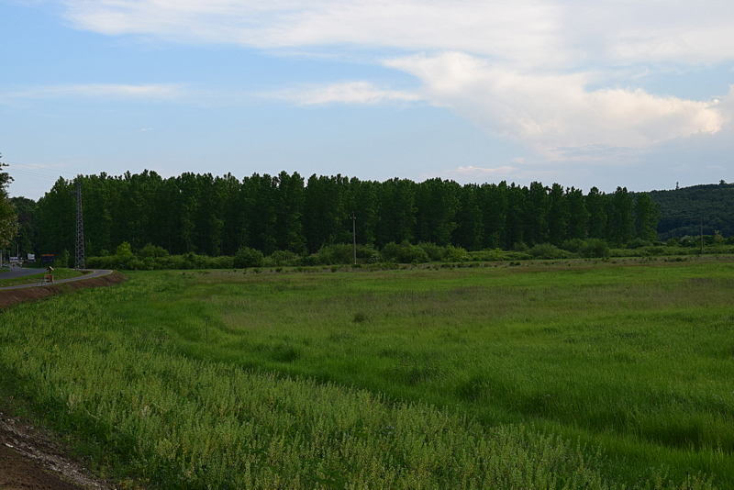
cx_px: 367
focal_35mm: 51
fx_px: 1040
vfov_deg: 26.5
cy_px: 245
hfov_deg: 38.9
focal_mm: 34
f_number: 10
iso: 400
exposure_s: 1/320
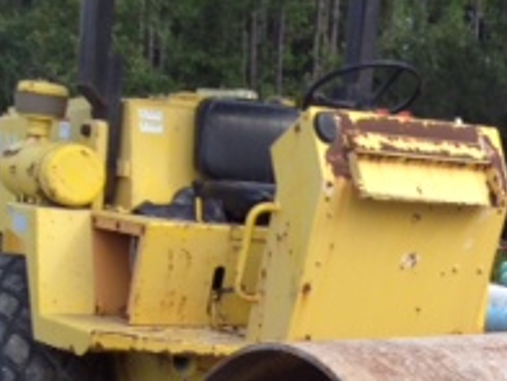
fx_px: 1670
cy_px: 428
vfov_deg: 12.7
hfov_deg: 16.8
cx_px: 541
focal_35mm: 114
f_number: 2.4
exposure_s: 1/557
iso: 50
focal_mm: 4.28
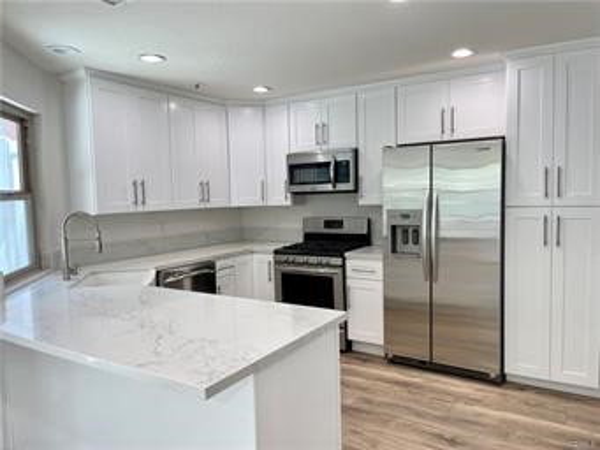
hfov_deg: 67.3
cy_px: 225
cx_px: 300
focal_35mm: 26
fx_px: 451
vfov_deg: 53.1
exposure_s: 1/120
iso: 40
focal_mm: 5.1
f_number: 1.6
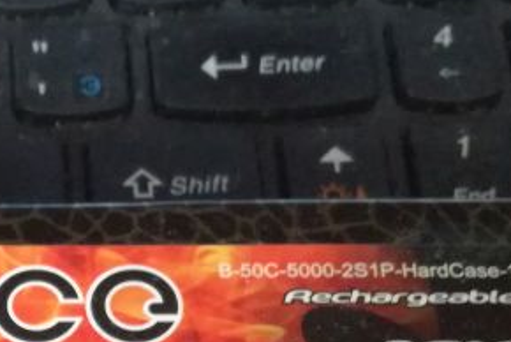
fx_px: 1407
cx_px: -55
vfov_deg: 13.2
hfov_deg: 19.7
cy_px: 492
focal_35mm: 99
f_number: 2
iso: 640
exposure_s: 1/17.1
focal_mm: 3.79
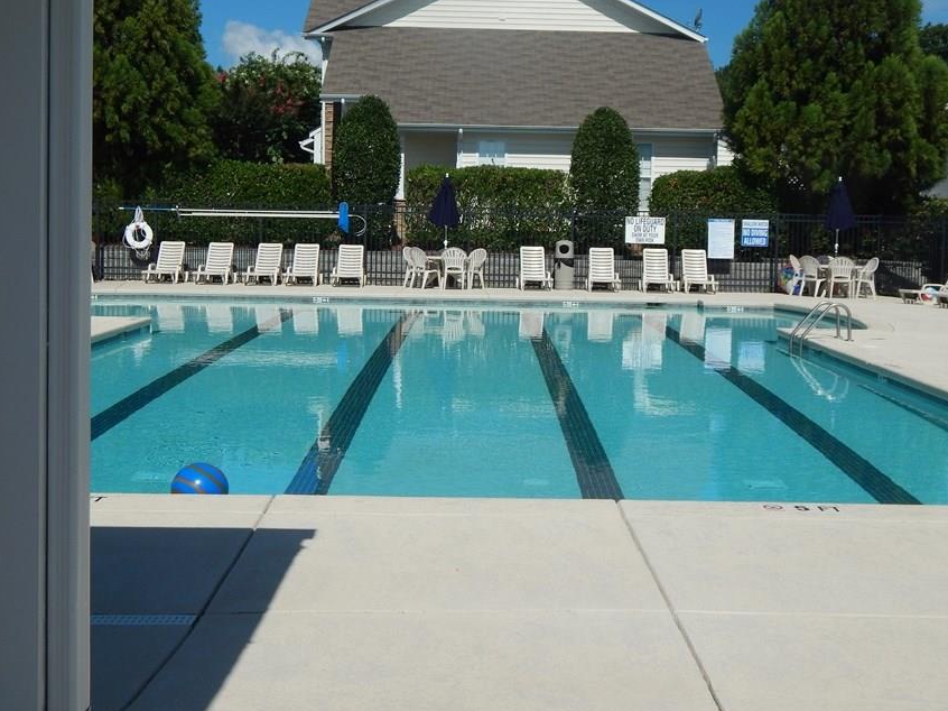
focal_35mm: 46
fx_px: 1259
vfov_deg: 31.4
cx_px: 517
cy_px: 286
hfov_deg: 41.2
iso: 125
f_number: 6.9
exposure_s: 1/800
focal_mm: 6.8
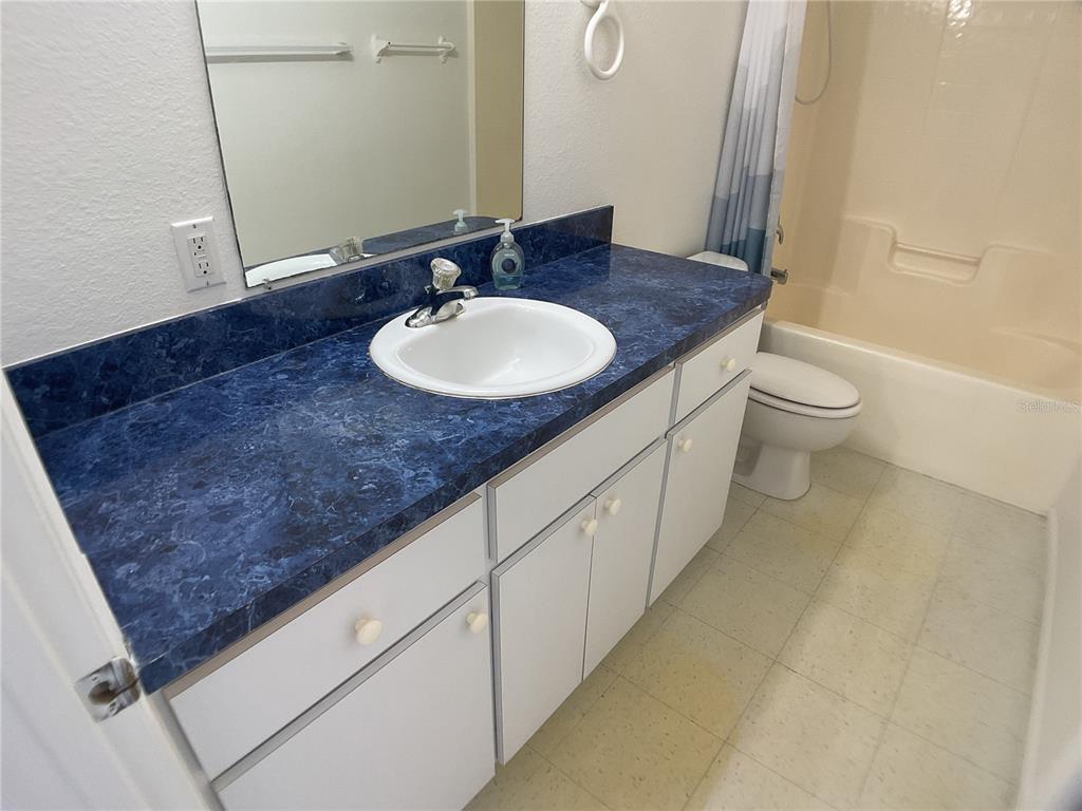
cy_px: 406
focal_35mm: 29
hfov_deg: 61.7
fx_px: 906
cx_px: 541
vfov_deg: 48.2
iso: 50
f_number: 1.8
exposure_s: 1/60
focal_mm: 3
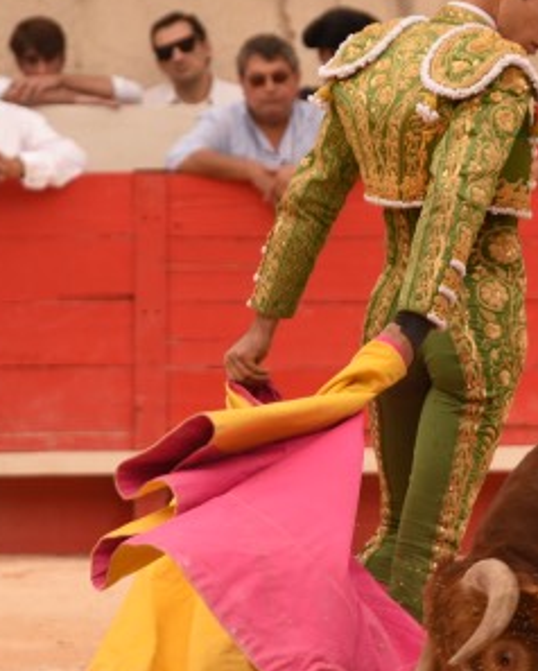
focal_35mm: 540
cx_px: 549
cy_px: 356
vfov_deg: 3.6
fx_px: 10737
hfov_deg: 2.9
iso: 400
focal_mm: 190
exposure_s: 1/800
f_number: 7.1
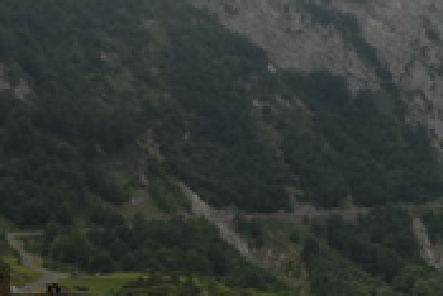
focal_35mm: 175
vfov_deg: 7.8
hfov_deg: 11.2
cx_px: 701
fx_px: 2155
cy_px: -54
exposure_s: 1/250
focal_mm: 34
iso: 100
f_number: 8
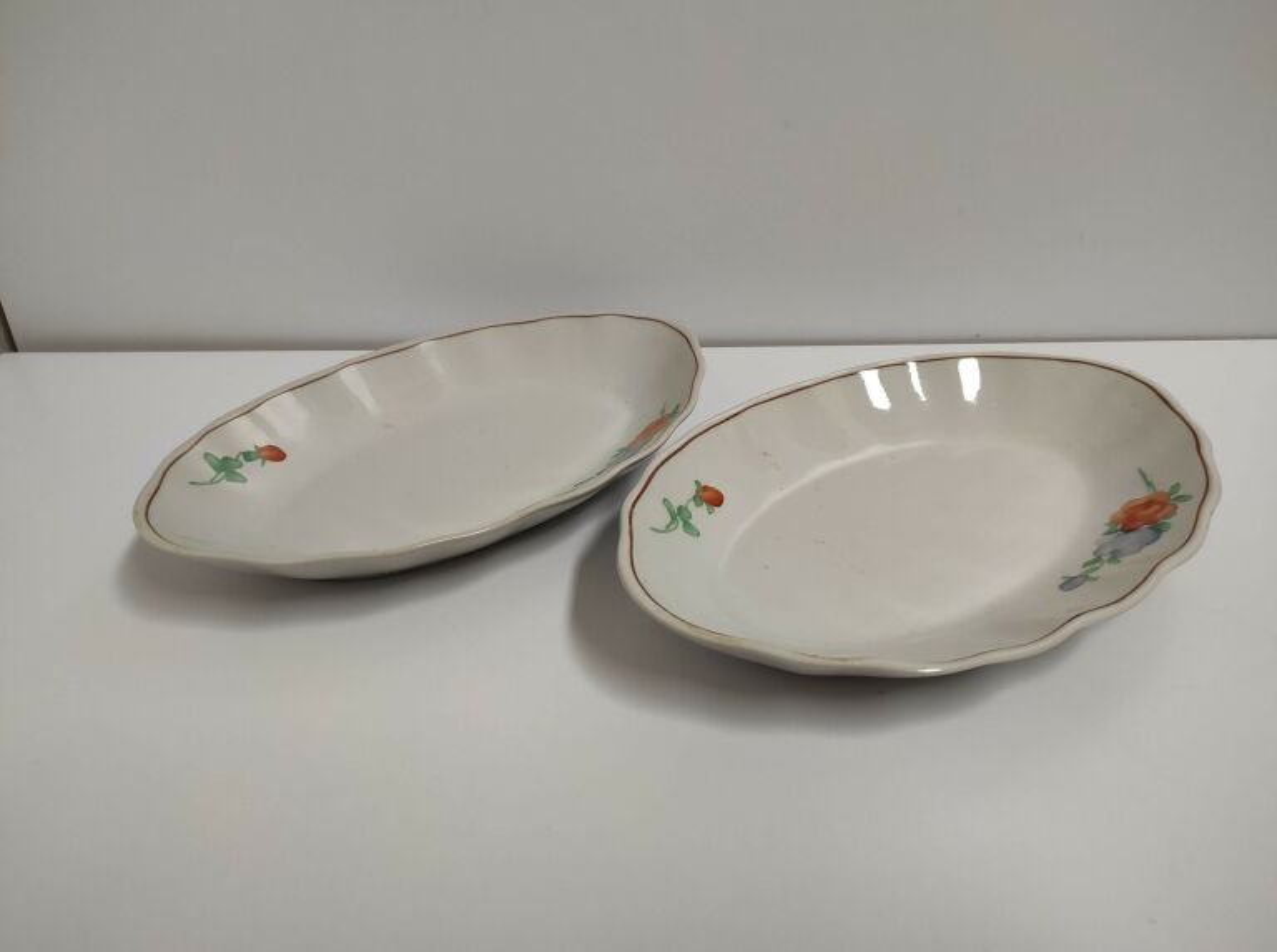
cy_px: 476
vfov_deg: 54.7
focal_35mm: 25
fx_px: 921
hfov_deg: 69.5
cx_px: 638
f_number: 1.89
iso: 402
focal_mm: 5.43
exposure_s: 1/50
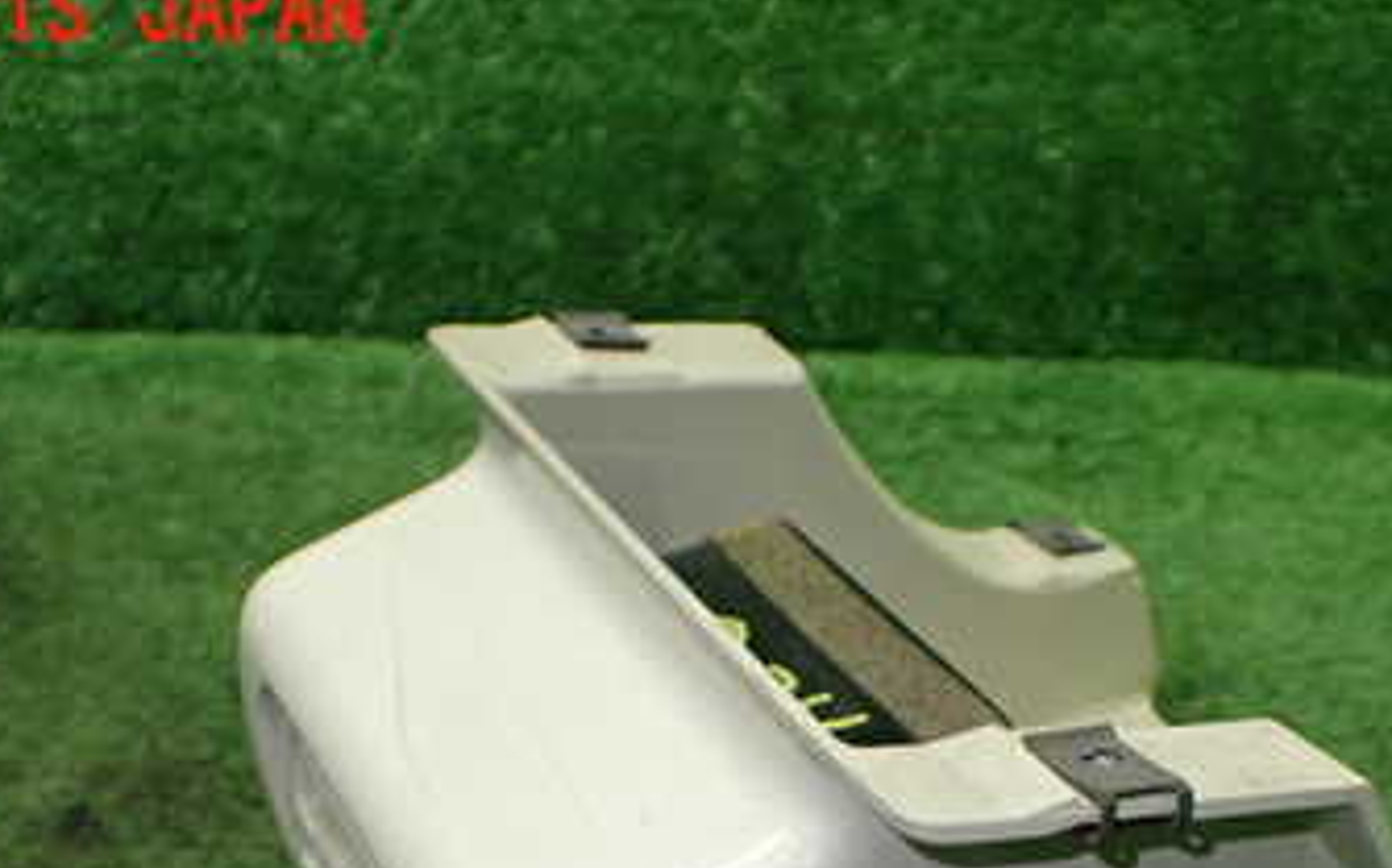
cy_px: 897
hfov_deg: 35.5
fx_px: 2161
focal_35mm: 57
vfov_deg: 21.8
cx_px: 856
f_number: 2.3
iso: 500
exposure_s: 1/125
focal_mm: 5.4
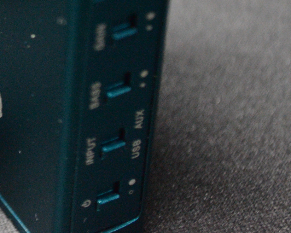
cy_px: -7
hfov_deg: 9.8
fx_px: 1664
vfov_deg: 8.0
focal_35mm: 193
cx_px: -68
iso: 2500
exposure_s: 1/15
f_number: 5.6
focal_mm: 55
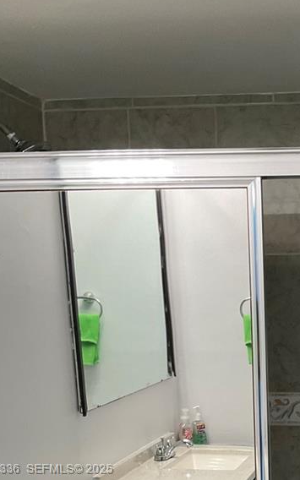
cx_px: 336
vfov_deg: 29.6
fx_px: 850
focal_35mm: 65
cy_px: 470
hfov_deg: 19.1
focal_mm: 3
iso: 50
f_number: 1.8
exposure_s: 1/60
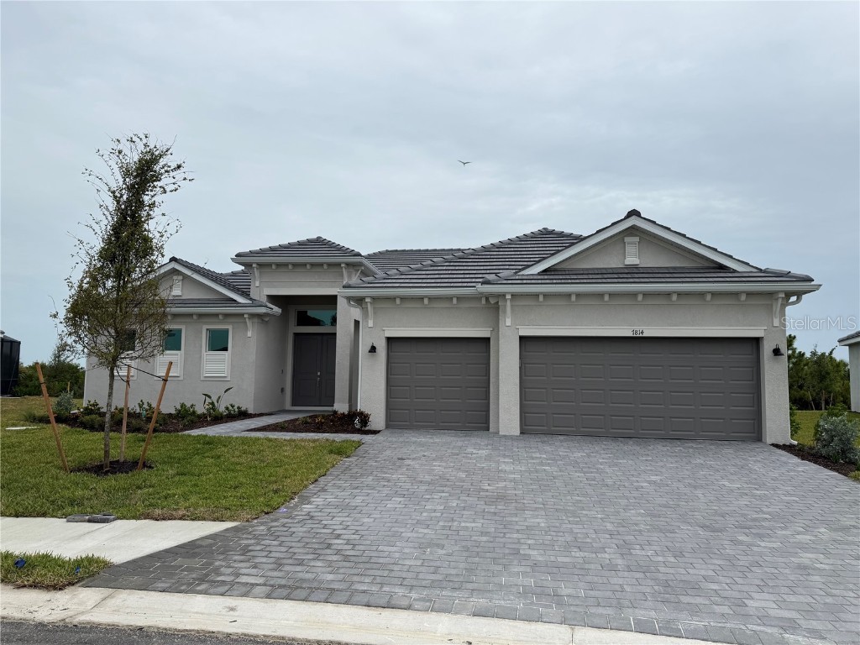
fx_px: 596
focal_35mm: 24
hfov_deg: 71.6
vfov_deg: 56.8
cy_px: 322
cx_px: 430
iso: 80
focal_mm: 6.76
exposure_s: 1/2703
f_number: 1.78
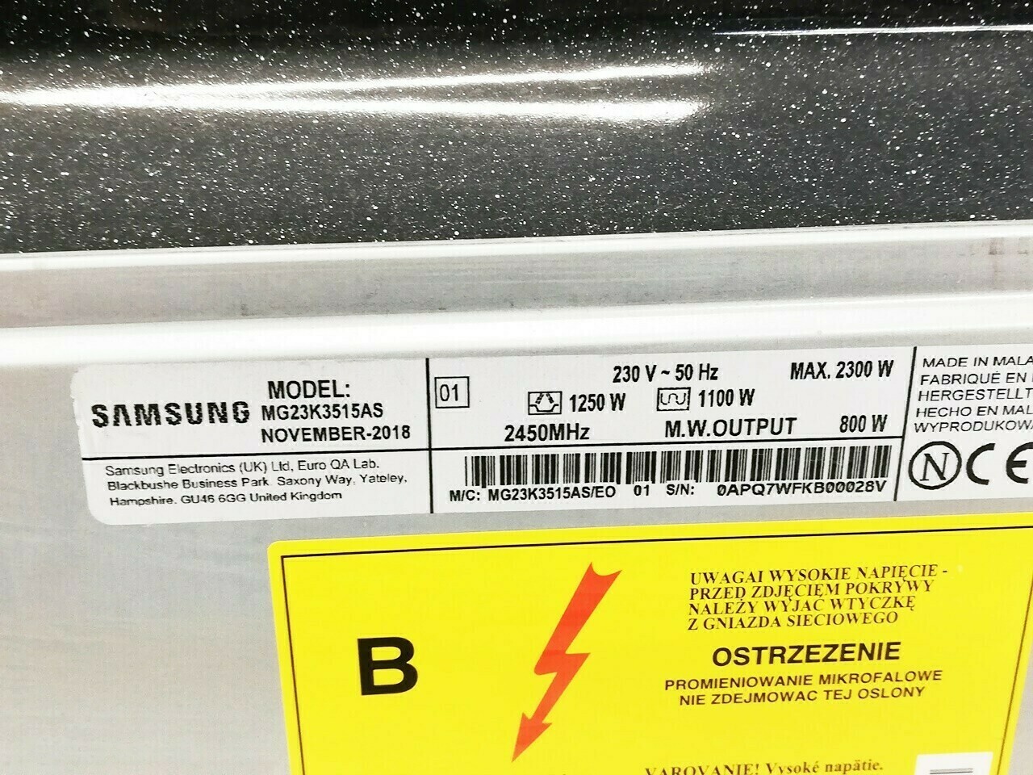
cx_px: 516
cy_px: 388
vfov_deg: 36.8
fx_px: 1164
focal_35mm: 39
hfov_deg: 47.9
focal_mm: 3.81
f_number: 2.2
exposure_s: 1/33.3
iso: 200
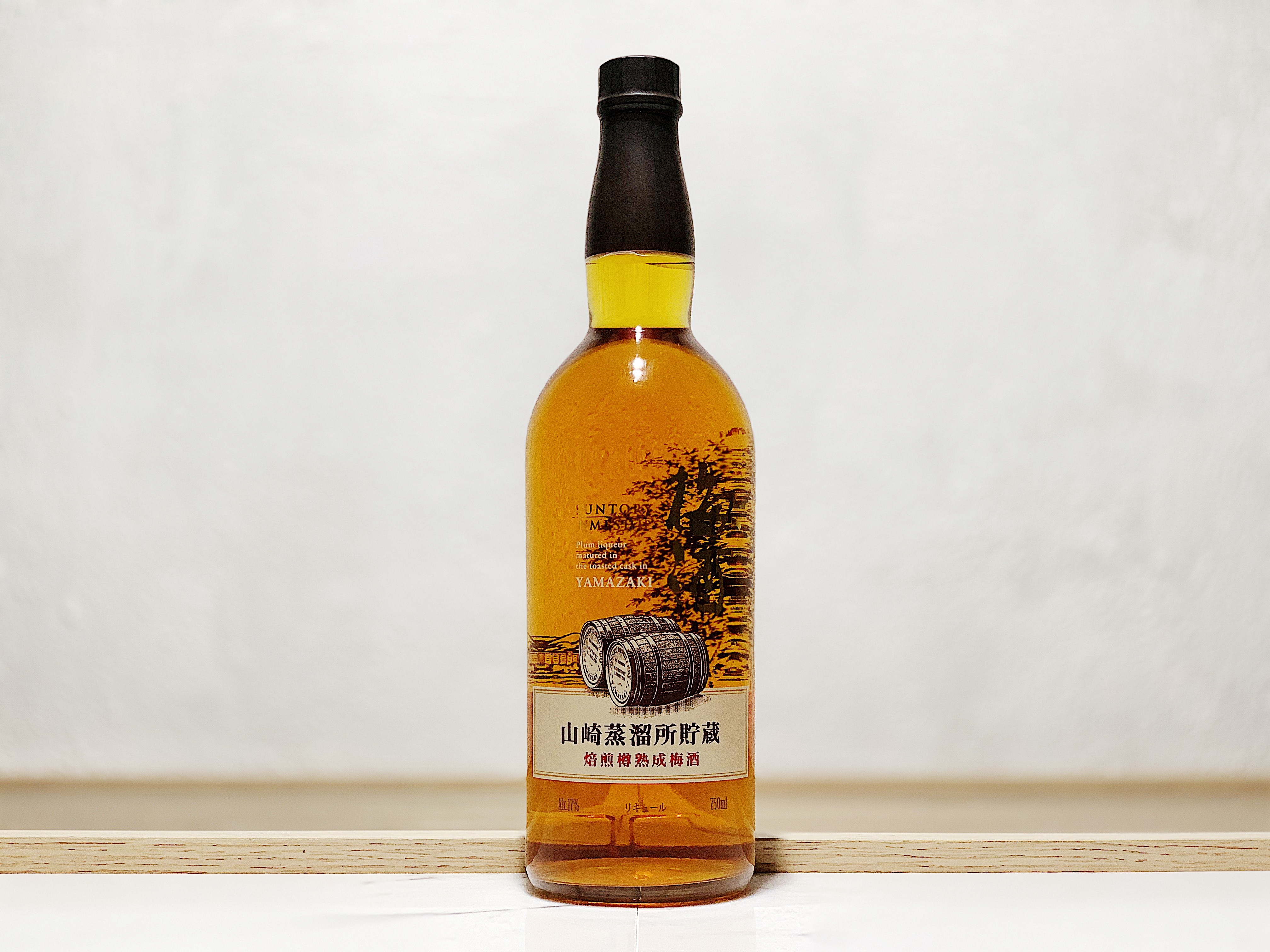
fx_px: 1908
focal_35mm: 52
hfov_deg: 36.8
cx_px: 635
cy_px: 476
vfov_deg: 28.0
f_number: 2.4
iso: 100
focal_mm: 6
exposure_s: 1/50
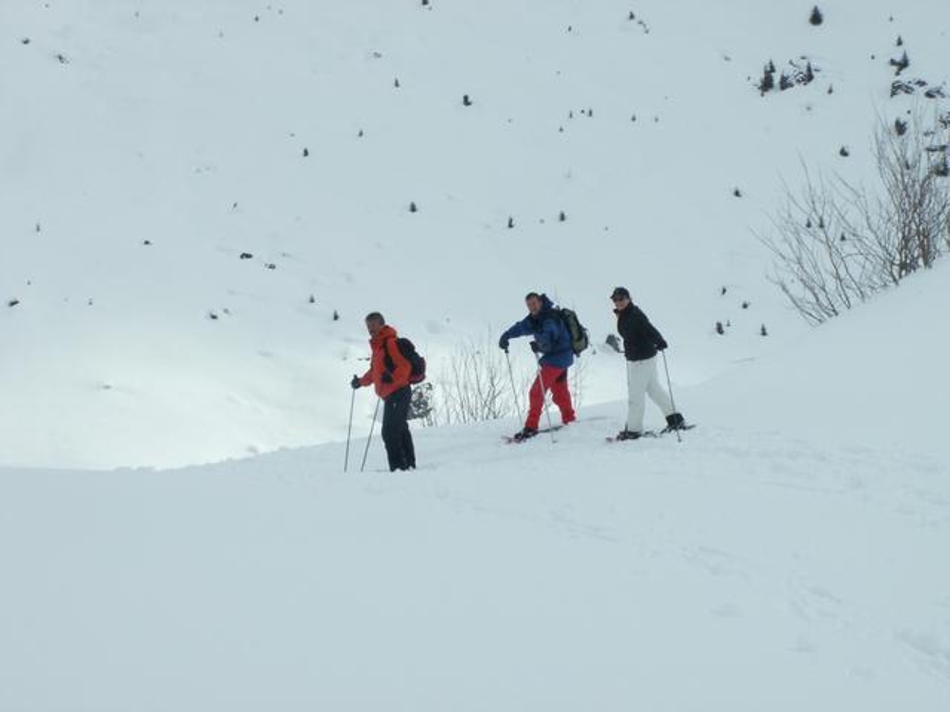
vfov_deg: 14.2
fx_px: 2854
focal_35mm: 104
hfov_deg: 18.9
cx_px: 475
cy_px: 356
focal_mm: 17.03
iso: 50
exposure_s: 1/400
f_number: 8
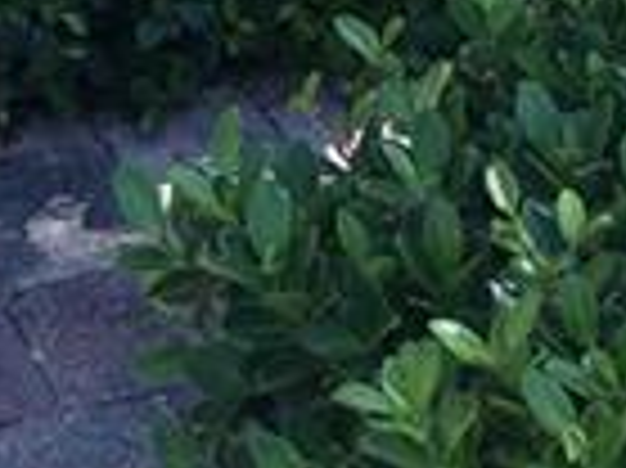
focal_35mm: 160
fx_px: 2891
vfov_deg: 7.6
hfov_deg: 12.2
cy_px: -1112
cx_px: 23
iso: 25
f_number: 2.2
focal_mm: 4.15
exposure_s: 1/463
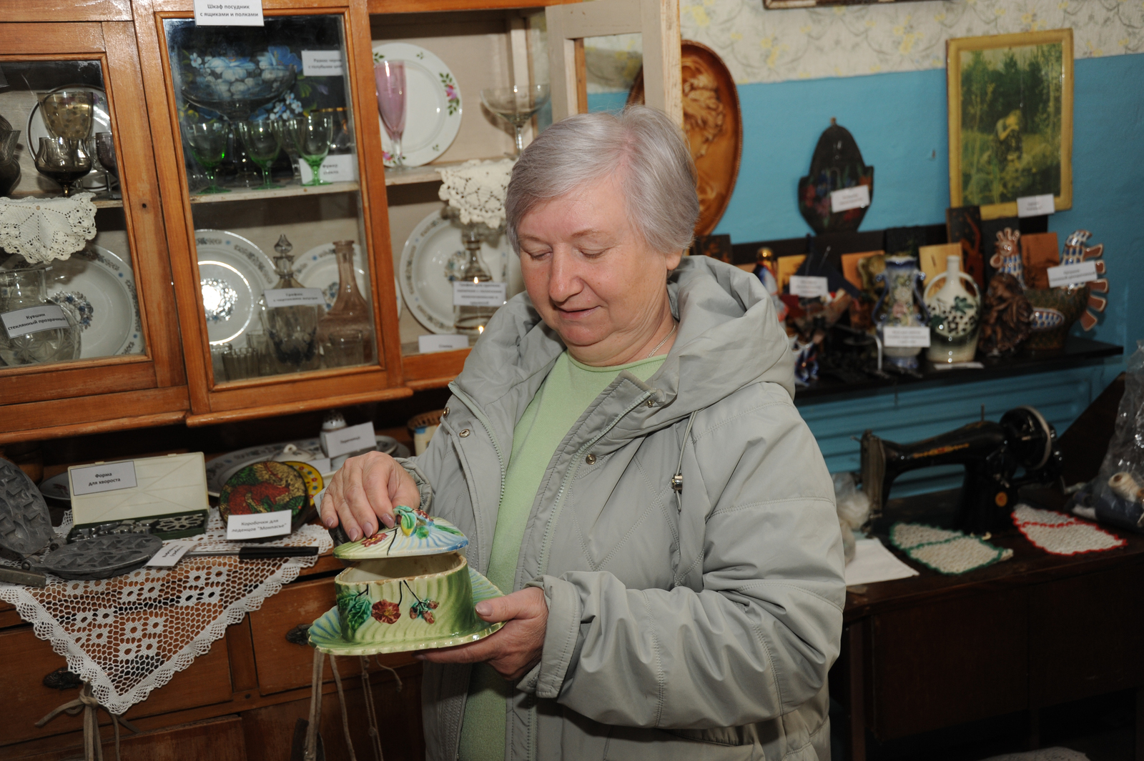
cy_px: 380
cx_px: 572
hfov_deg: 48.5
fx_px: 1270
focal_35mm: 40
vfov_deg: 33.4
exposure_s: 1/60
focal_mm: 40
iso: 640
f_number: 6.3
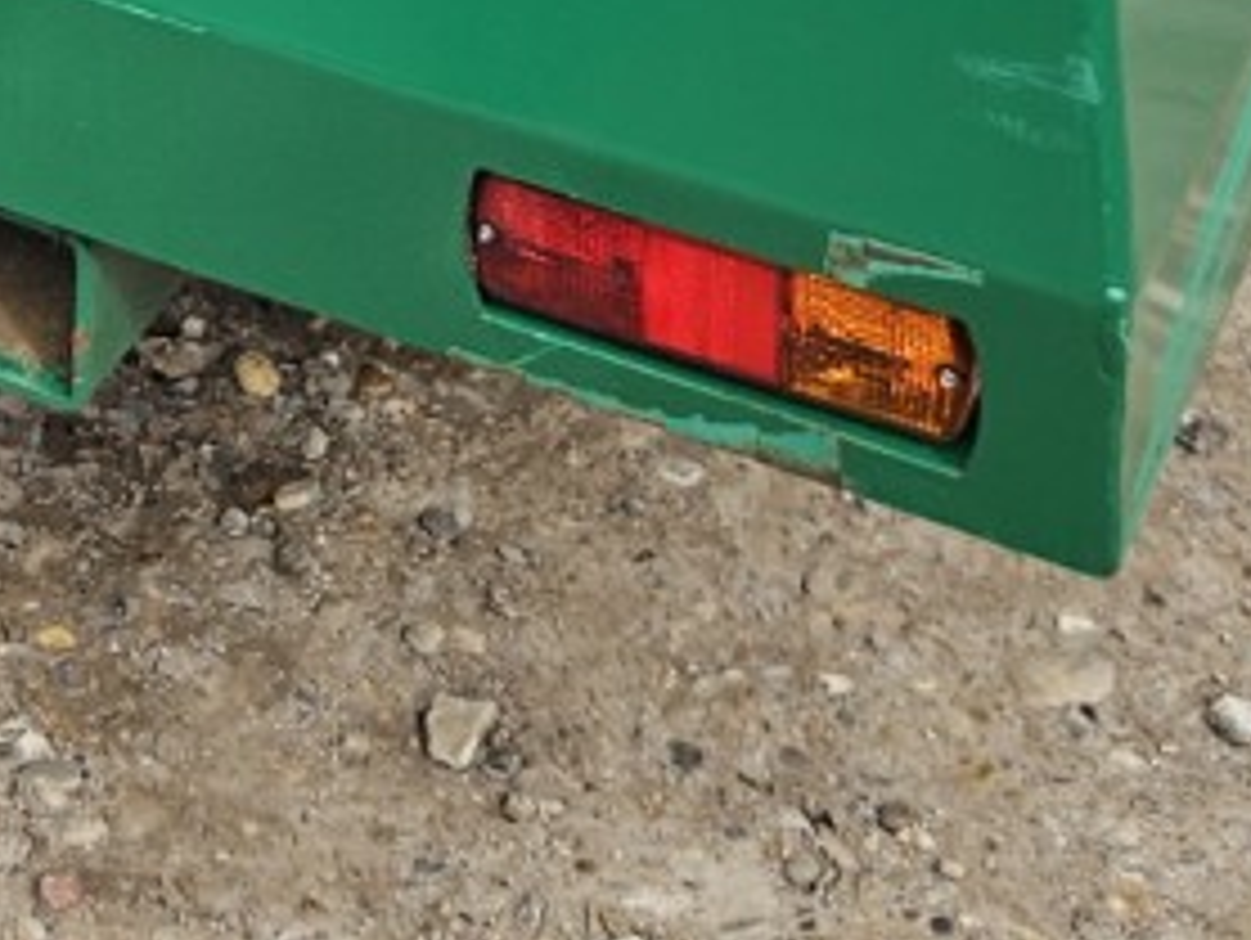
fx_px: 4304
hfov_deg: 15.7
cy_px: -1444
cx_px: -414
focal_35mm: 119
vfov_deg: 10.4
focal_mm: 5.4
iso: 32
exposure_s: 1/779
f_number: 1.8
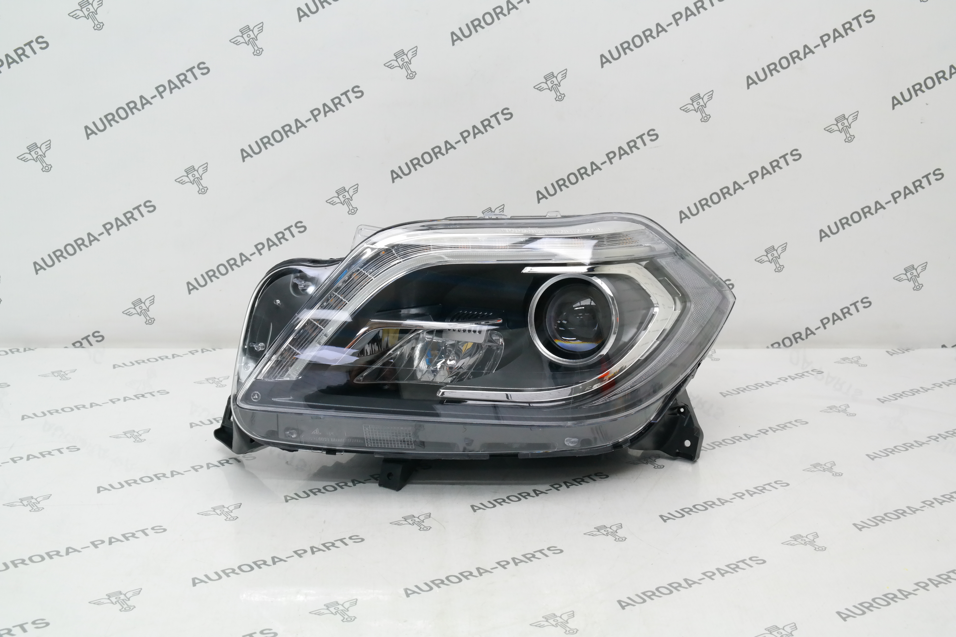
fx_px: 1487
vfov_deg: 24.2
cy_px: 318
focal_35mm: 56
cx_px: 478
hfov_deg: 35.6
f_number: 9
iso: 800
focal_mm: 37
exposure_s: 1/60
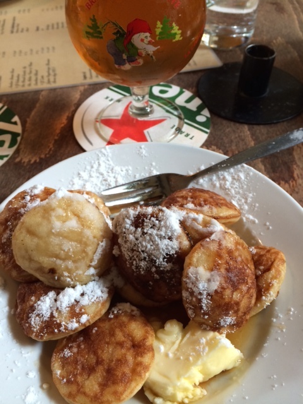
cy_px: 202
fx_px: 350
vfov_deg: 60.0
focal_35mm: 30
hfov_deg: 46.8
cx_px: 152
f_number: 2.2
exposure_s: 1/30
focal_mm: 4.12
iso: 80
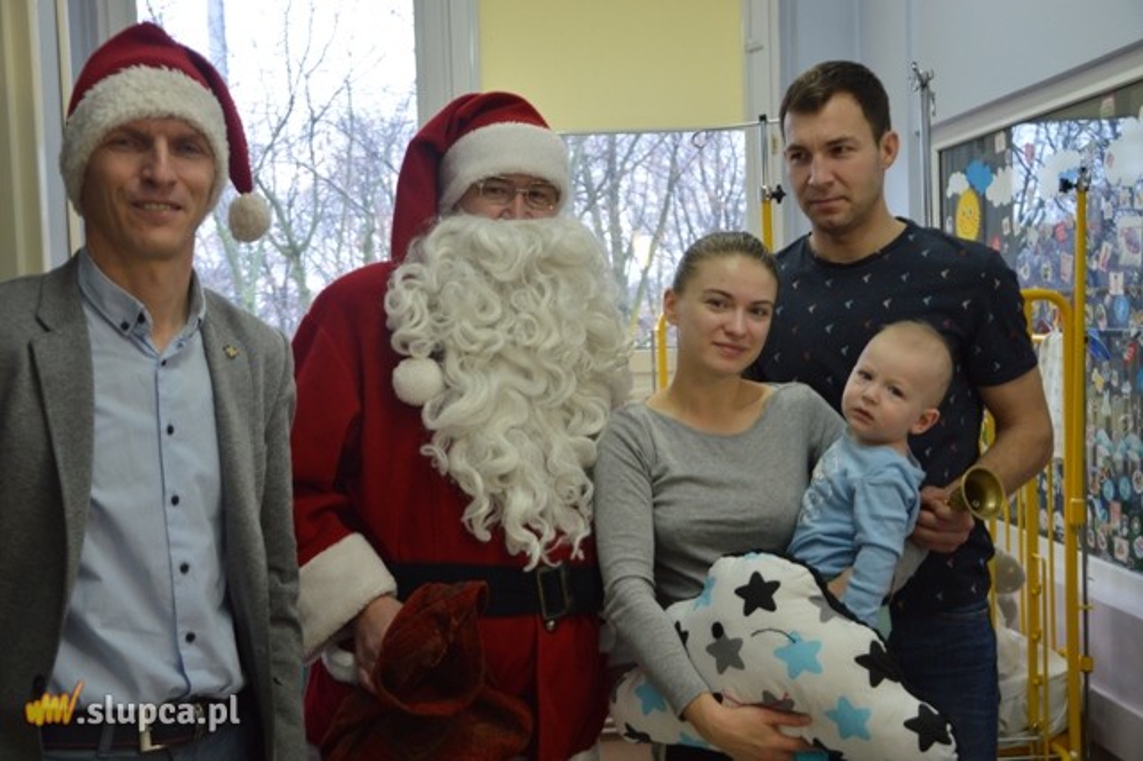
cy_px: 380
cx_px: 572
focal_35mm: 39
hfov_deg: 49.6
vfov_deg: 34.2
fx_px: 1238
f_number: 4
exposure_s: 1/30
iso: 400
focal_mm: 26
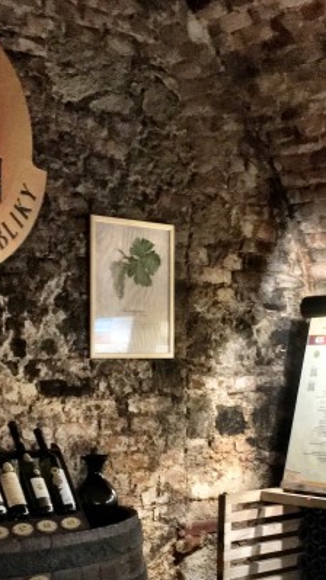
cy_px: 396
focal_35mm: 61
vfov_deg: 34.0
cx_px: 147
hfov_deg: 19.7
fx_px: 937
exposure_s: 1/17
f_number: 2.2
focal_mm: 4.15
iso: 250
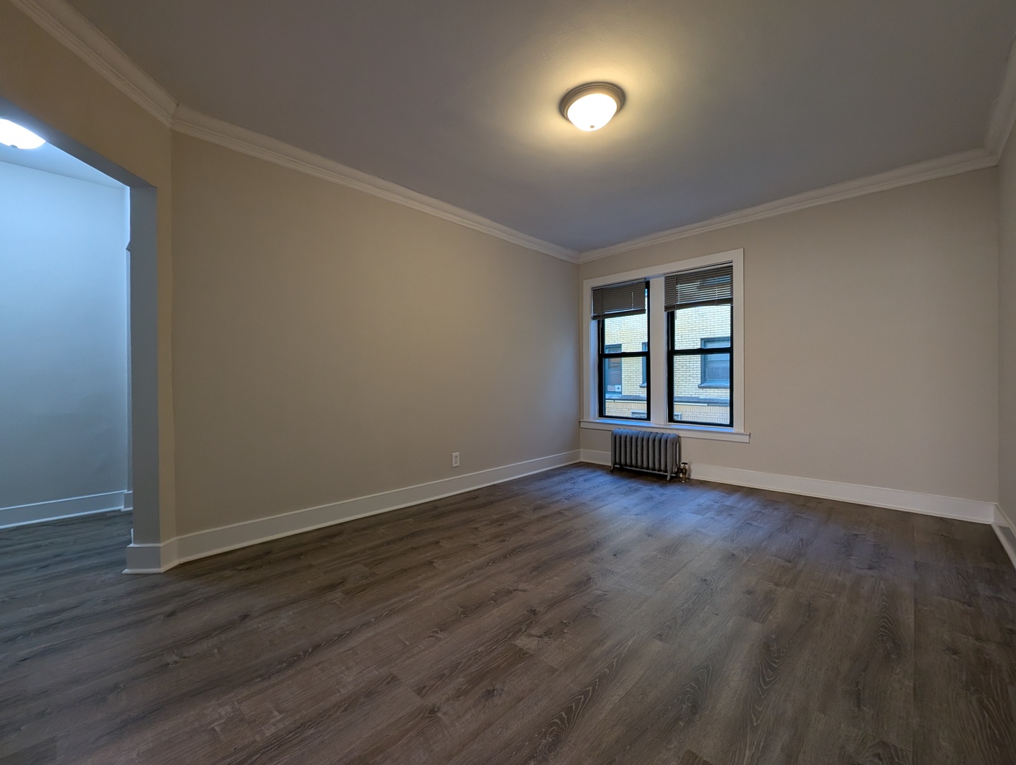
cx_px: 508
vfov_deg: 90.1
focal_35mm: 13
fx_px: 382
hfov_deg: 106.1
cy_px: 382
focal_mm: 1.95
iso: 78
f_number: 2.2
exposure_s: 1/23.9
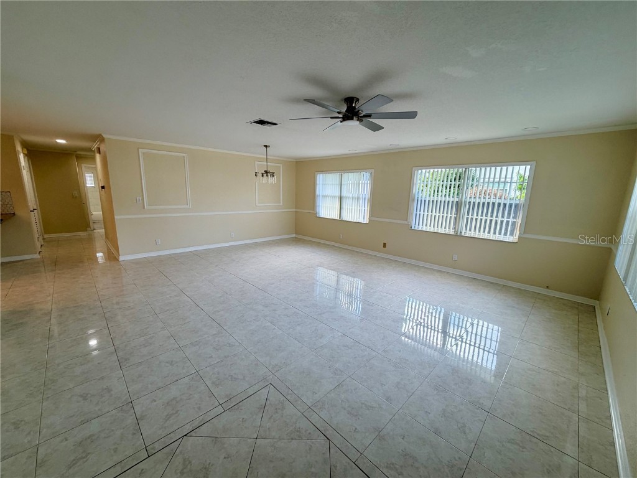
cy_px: 239
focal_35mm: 14
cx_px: 318
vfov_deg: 85.7
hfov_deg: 102.1
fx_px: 258
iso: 80
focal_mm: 2.22
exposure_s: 1/120
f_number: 2.2
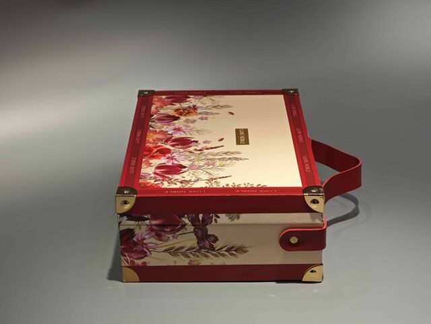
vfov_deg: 19.6
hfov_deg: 26.0
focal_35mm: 75
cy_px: 162
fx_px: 934
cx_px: 216
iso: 100
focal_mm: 10.1
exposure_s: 1/100
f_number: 2
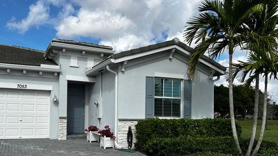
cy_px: 110
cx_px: 119
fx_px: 243
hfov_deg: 59.2
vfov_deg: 35.1
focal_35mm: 33
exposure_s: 1/5587
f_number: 1.5
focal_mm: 5.7
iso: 50
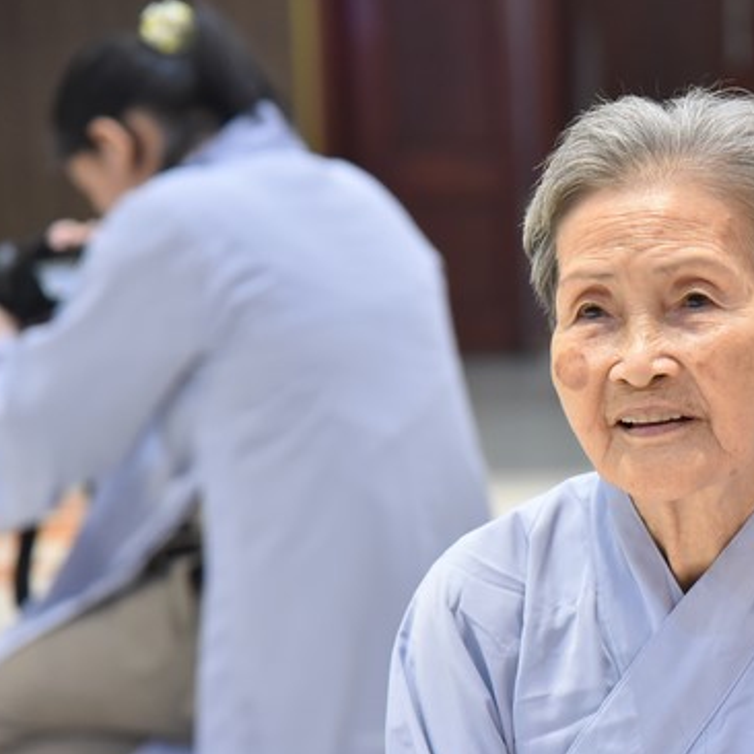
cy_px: 435
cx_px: 641
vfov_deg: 9.7
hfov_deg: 9.6
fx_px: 4460
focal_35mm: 181
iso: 3200
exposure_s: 1/125
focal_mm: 120
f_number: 5
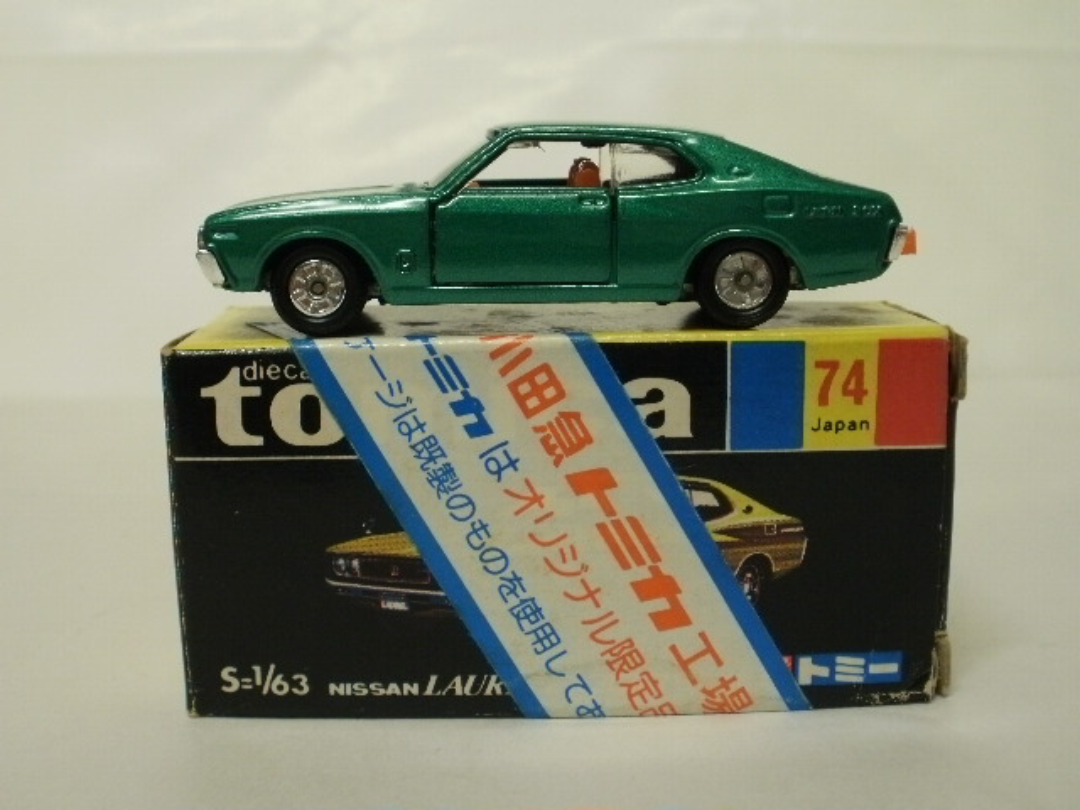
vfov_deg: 32.9
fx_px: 1373
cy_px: 405
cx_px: 540
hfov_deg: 42.9
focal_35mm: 44
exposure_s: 1/13
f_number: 4
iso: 125
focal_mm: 7.7
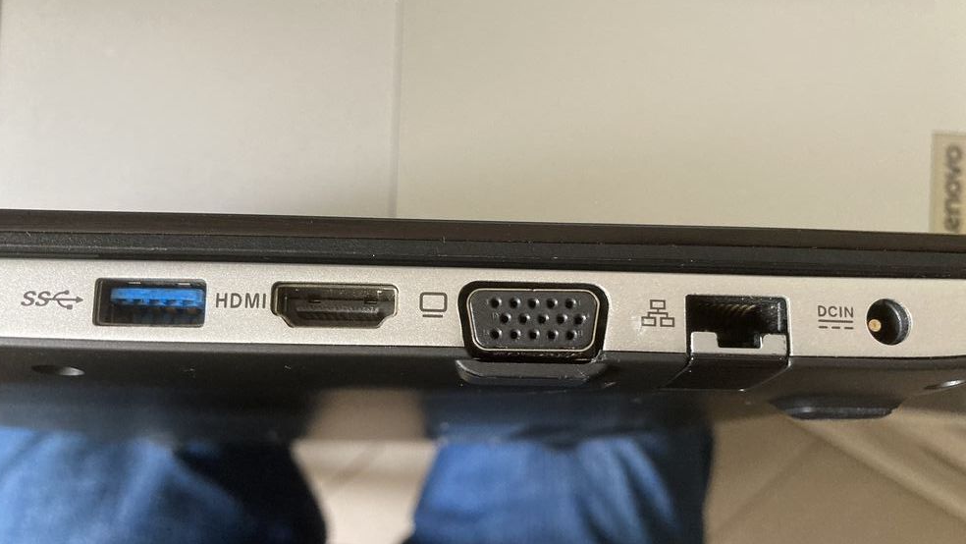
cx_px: 483
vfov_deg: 37.7
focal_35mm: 31
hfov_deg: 62.6
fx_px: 794
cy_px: 316
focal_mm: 3.99
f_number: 1.8
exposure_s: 1/50
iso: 320
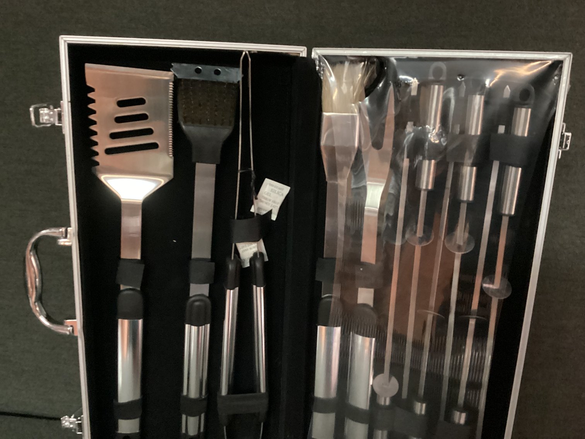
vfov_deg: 45.4
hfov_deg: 58.3
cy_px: 220
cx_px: 292
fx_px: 524
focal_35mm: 31
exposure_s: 1/17
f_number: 2.4
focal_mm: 3.3
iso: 800
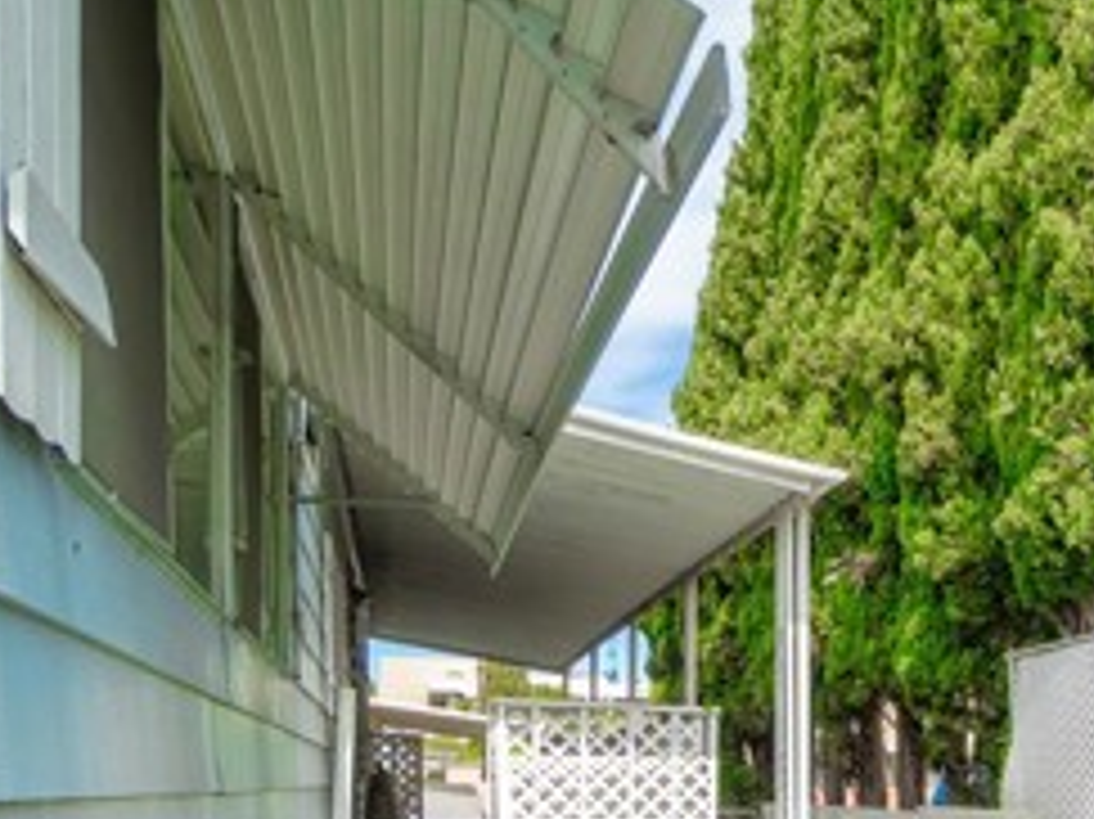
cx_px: 1162
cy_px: 806
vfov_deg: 34.5
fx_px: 1200
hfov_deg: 40.8
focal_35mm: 38
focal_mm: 10
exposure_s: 1/160
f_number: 7.1
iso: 100
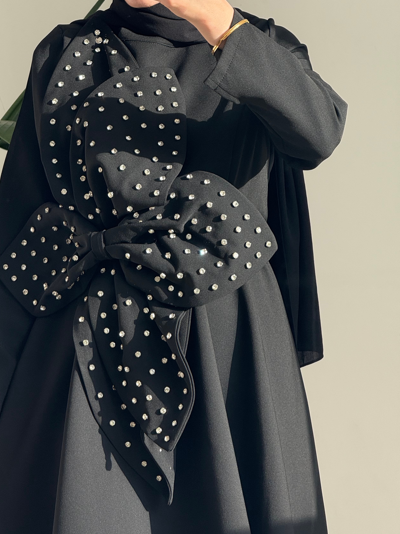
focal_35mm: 145
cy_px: 295
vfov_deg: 13.6
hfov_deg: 10.2
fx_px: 2234
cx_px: 161
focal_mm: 15.66
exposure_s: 1/99
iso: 100
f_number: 2.8
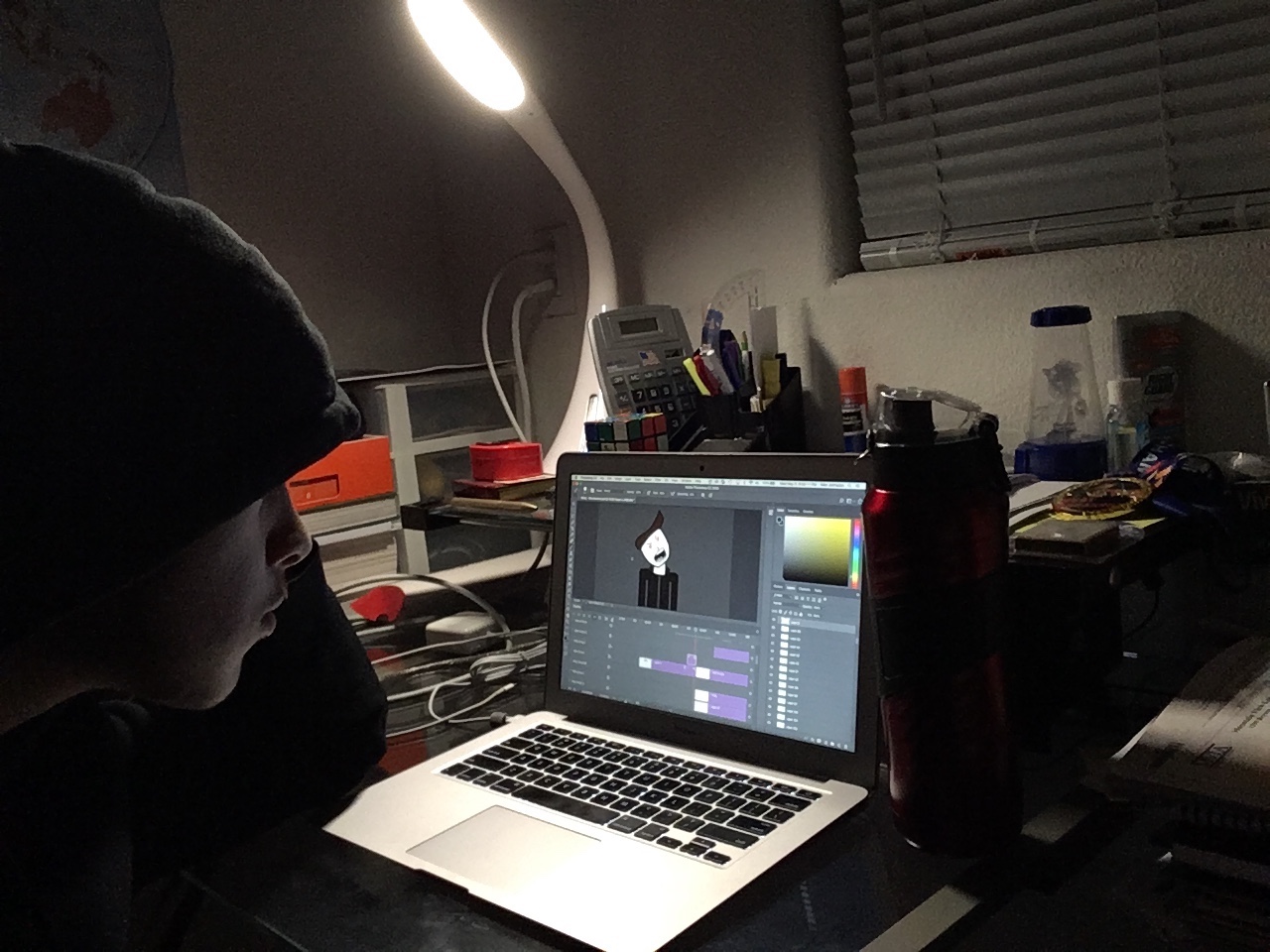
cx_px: 635
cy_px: 476
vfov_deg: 45.4
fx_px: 1137
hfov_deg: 58.4
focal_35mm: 31
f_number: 2.4
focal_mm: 2.15
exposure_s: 1/30
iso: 200
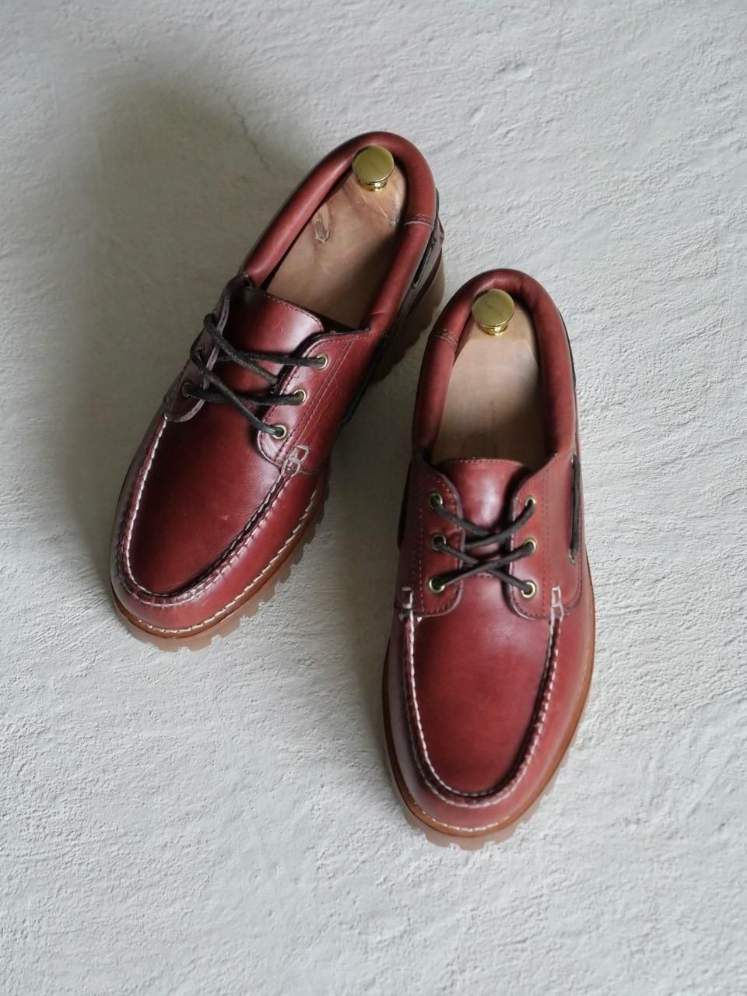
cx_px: 374
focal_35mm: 100
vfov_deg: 19.6
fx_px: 2877
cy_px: 498
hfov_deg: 14.8
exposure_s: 1/125
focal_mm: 50
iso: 2500
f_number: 3.9
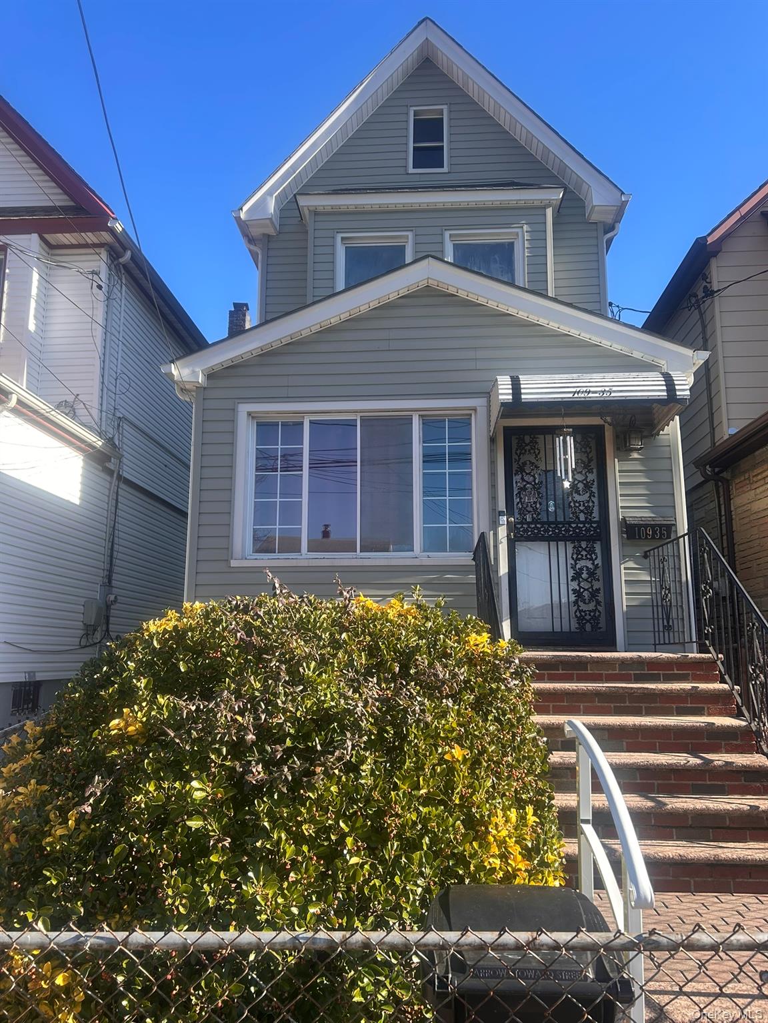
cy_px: 512
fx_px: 769
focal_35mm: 26
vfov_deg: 67.3
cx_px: 384
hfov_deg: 53.1
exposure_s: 1/547
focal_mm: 5.7
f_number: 1.5
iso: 50
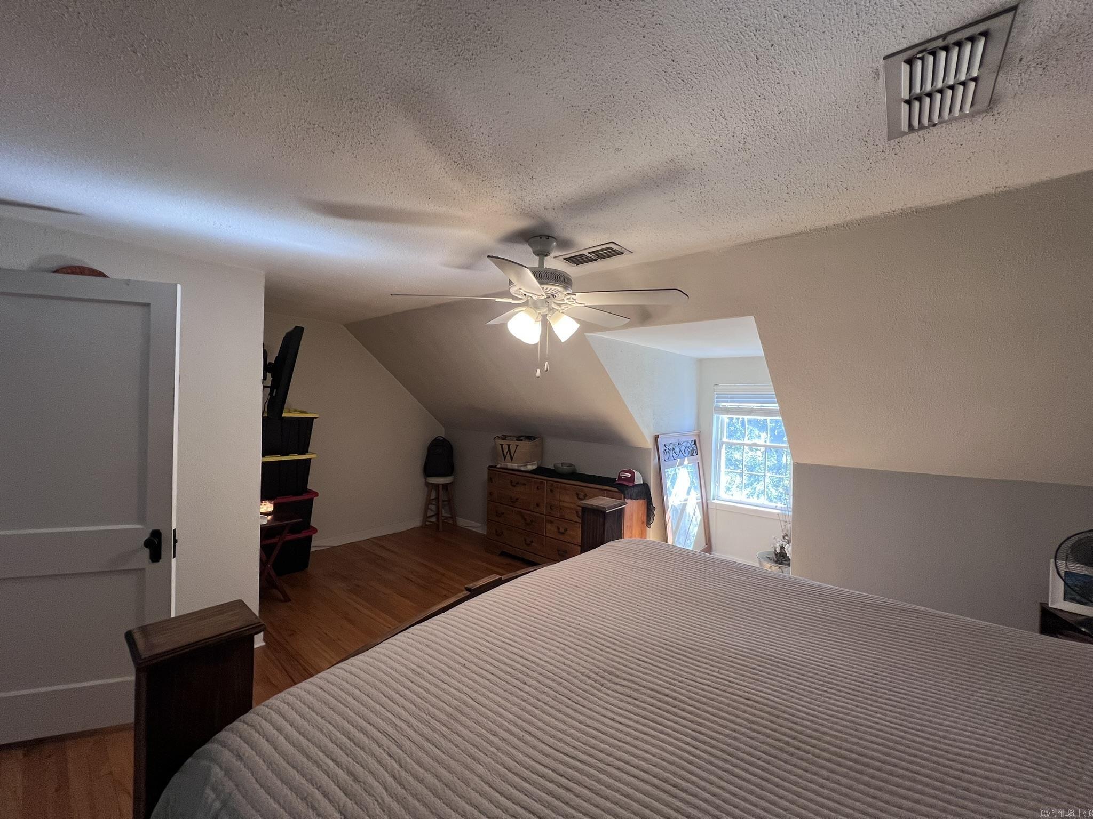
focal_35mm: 13
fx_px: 410
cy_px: 410
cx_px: 546
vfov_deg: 89.9
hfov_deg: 106.2
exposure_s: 1/120
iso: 160
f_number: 1.8
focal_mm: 1.57
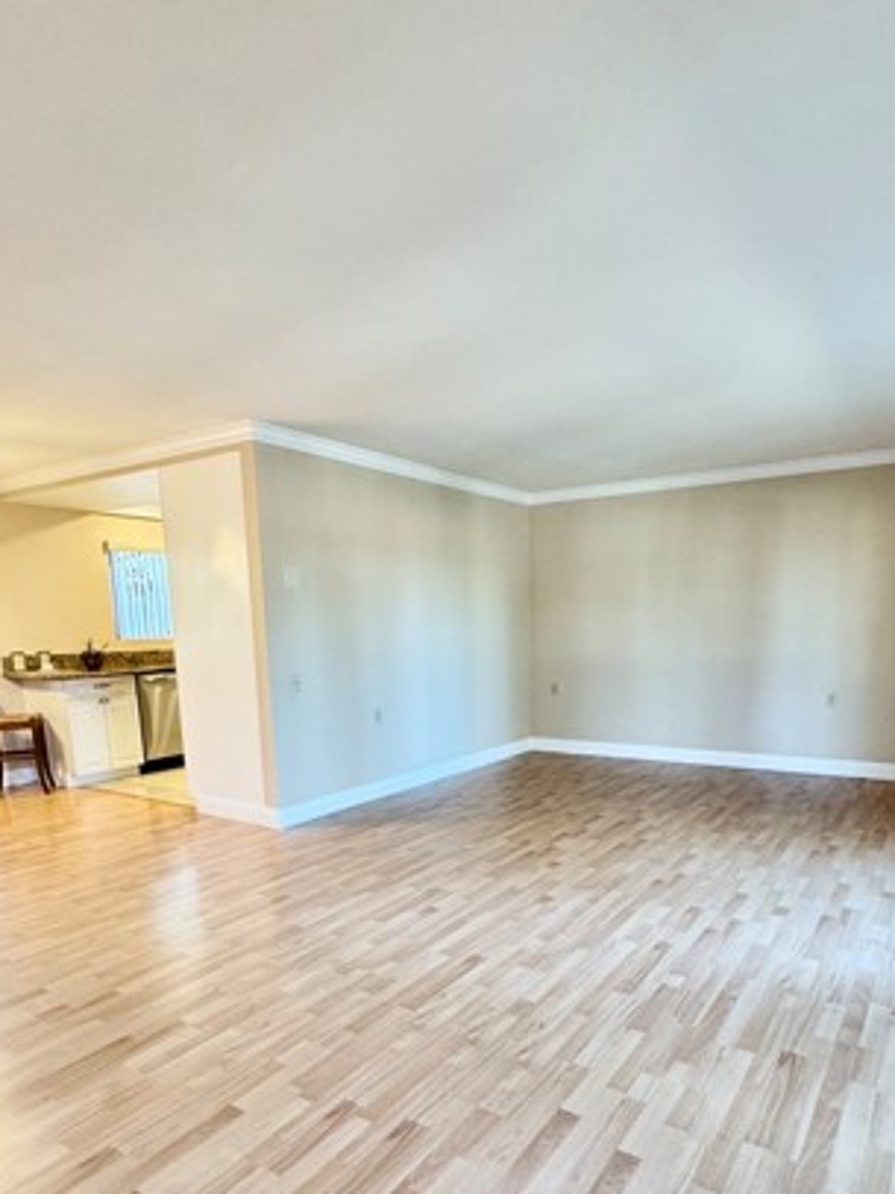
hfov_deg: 61.0
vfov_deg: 74.7
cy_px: 769
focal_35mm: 22
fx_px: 759
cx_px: 481
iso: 200
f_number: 2.2
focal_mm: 2.22
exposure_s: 1/60
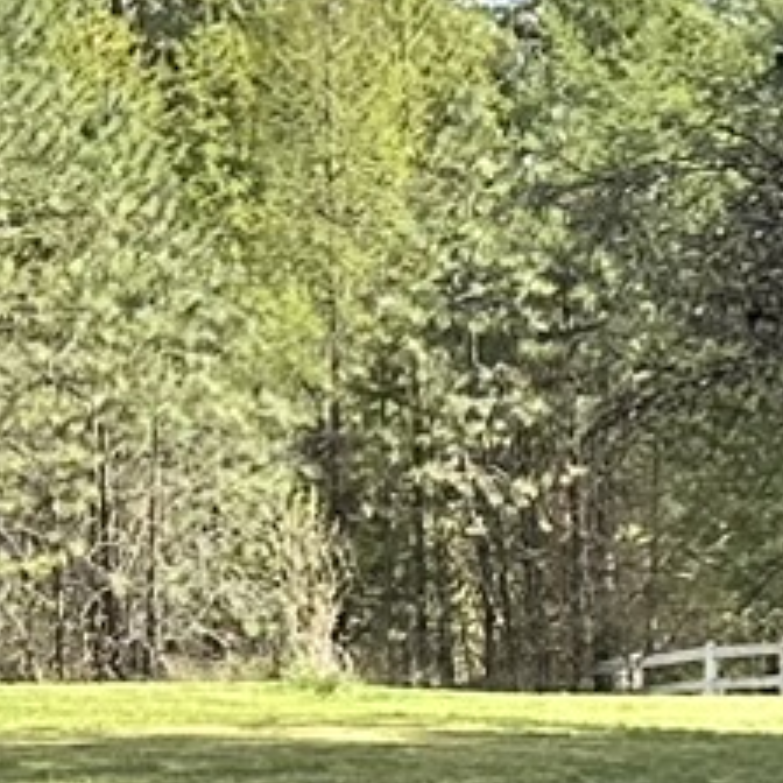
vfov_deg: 9.0
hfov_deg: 8.8
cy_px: 178
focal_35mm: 194
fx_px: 4965
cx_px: -412
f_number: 1.78
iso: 80
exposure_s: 1/1412
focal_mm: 6.86
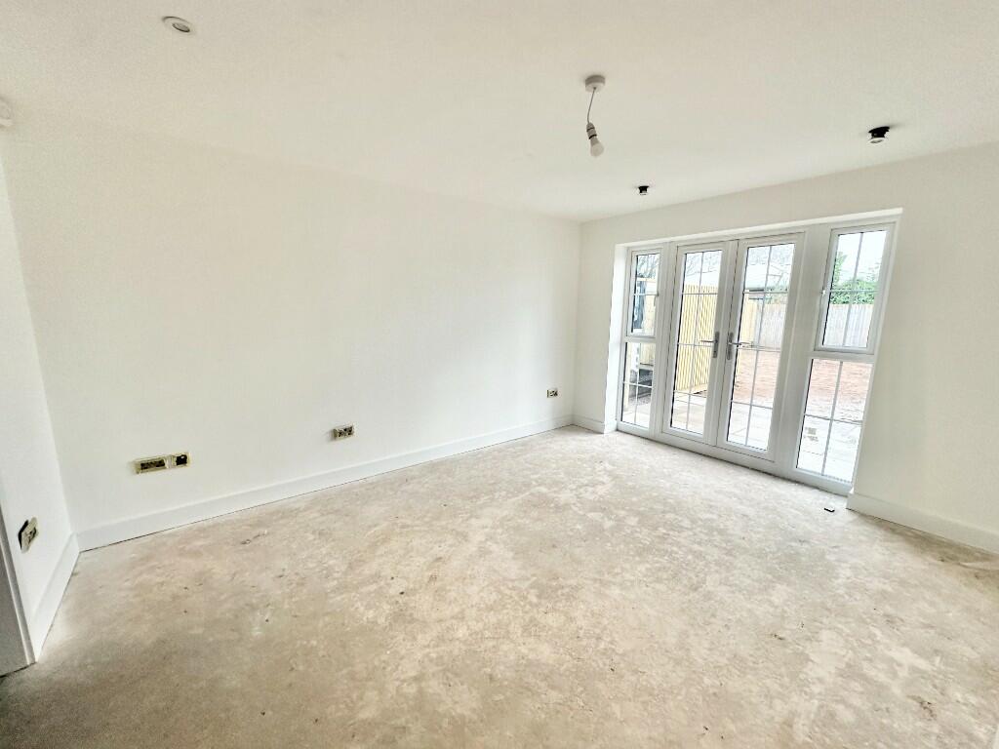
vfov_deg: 85.7
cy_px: 374
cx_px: 500
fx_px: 404
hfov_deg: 102.1
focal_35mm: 14
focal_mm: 2.22
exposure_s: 1/108
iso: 160
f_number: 2.2
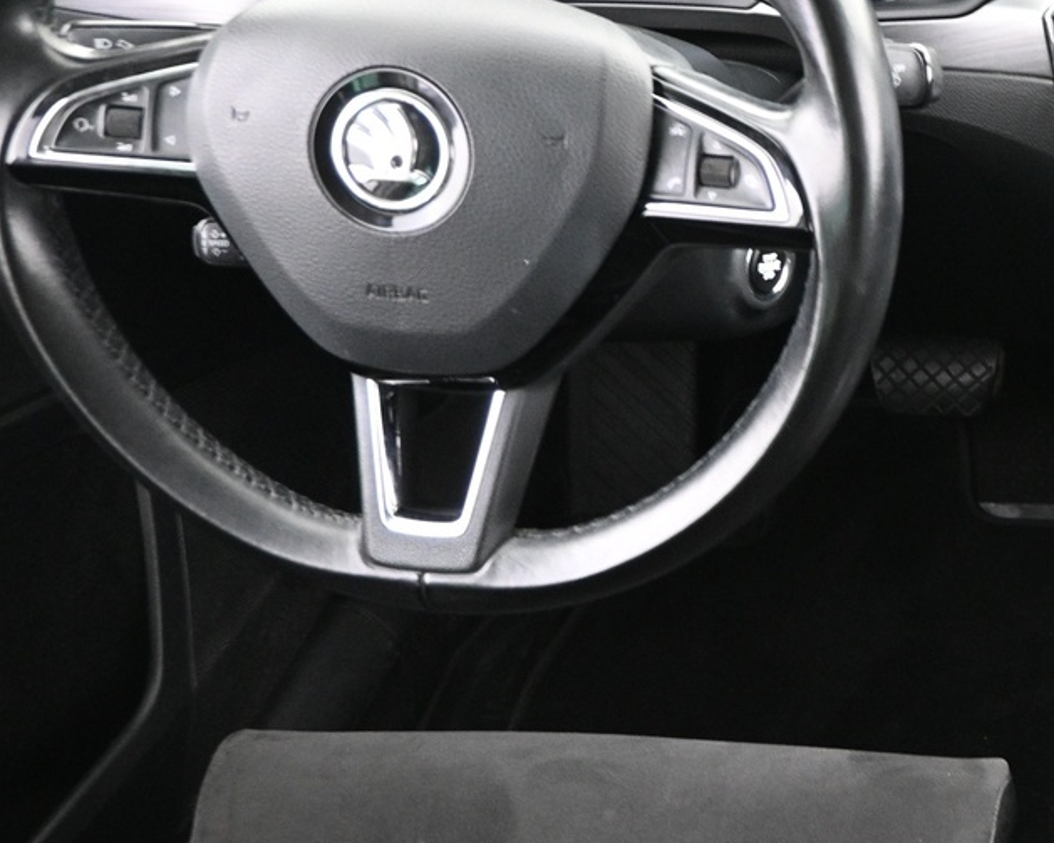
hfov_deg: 28.6
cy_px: 431
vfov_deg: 26.2
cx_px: 1235
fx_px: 1809
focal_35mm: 58
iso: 1600
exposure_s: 1/6
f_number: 3.5
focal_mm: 16
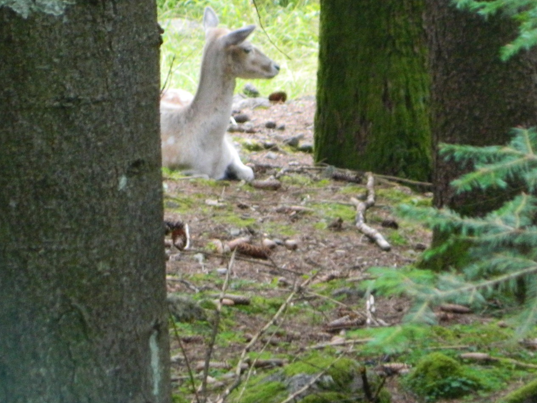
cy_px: 70
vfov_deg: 1.5
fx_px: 15438
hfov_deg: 2.0
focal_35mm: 995
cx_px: 244
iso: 400
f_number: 5.8
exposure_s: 1/15
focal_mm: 94.5
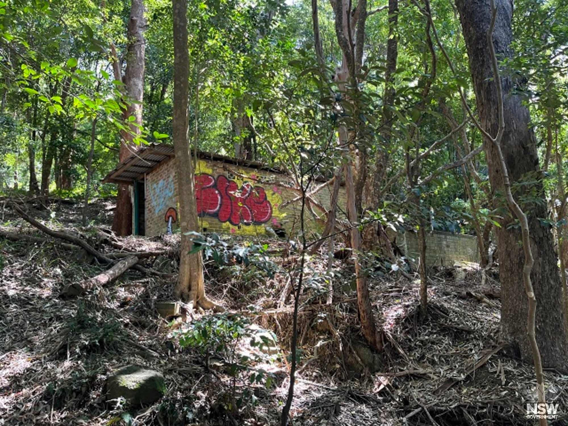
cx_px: 284
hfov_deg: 67.3
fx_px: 427
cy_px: 213
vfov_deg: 53.1
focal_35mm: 26
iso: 125
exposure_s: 1/122
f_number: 1.6
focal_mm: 5.1
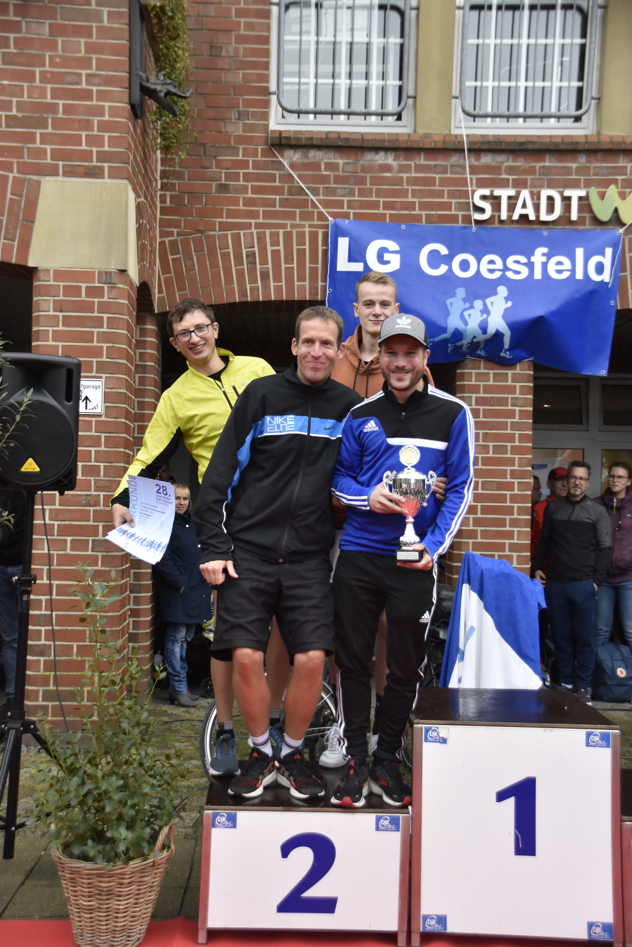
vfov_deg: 41.1
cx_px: 316
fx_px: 1263
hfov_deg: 28.1
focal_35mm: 48
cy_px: 474
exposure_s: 1/500
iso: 1000
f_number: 4.2
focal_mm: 32
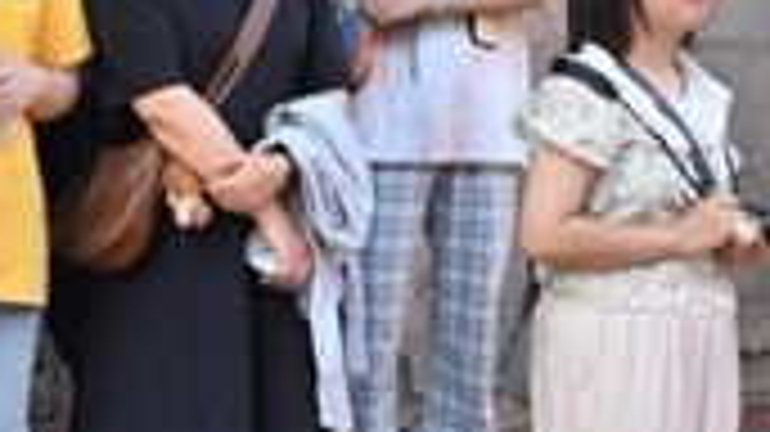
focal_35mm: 126
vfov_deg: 9.6
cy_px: 36
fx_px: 2574
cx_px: 189
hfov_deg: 16.9
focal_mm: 29.5
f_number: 6.3
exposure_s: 1/160
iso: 400
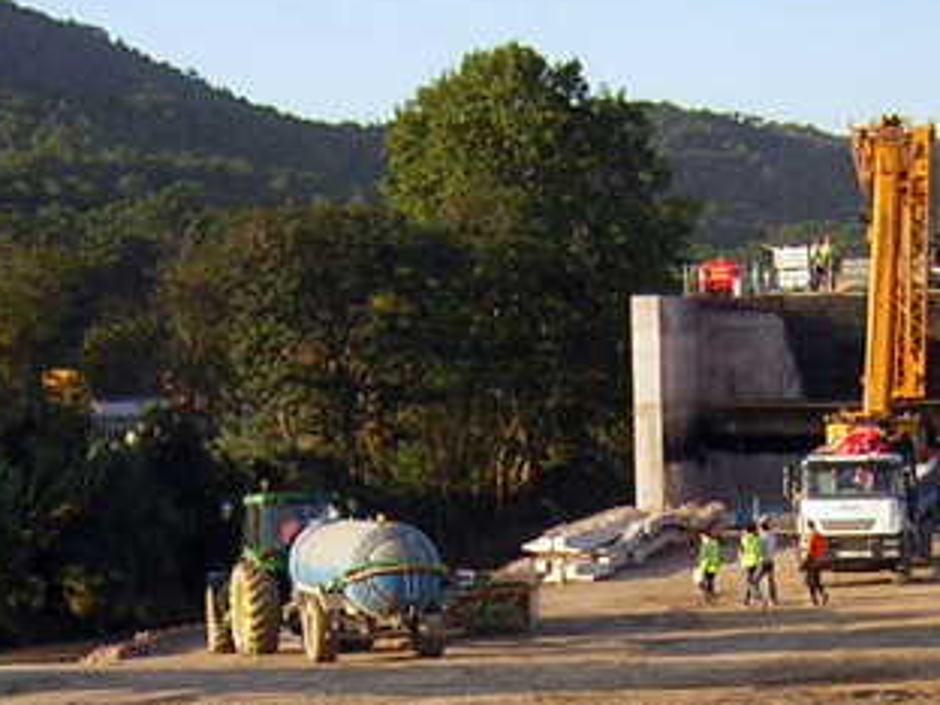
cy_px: 827
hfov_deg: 18.7
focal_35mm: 104
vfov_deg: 13.8
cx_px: 741
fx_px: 2824
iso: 50
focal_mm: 4.7
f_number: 2.6
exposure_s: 1/430
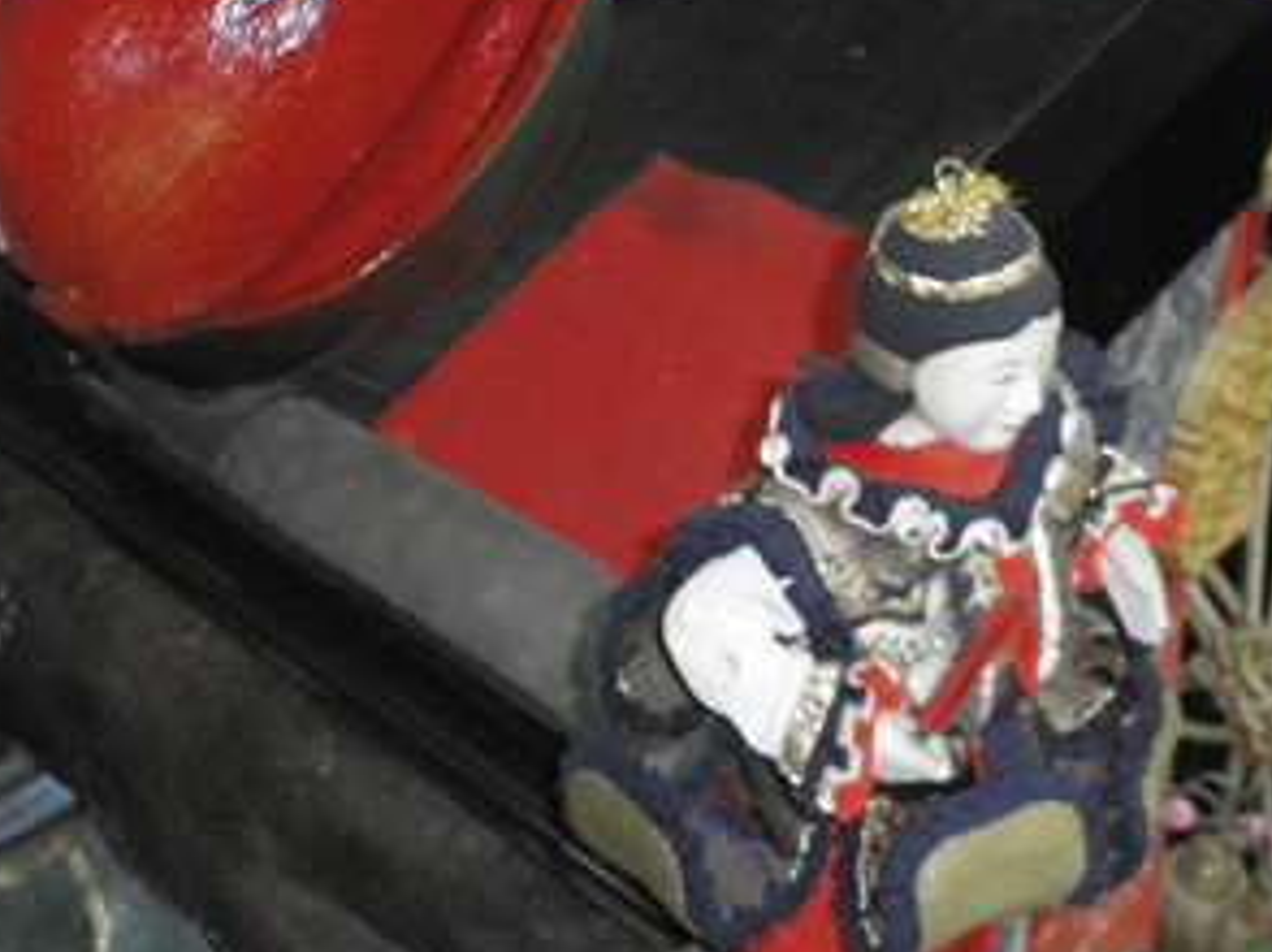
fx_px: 5397
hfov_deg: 13.4
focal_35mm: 147
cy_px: 446
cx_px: 796
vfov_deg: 10.1
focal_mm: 19.6
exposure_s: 1/125
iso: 800
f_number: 5.9
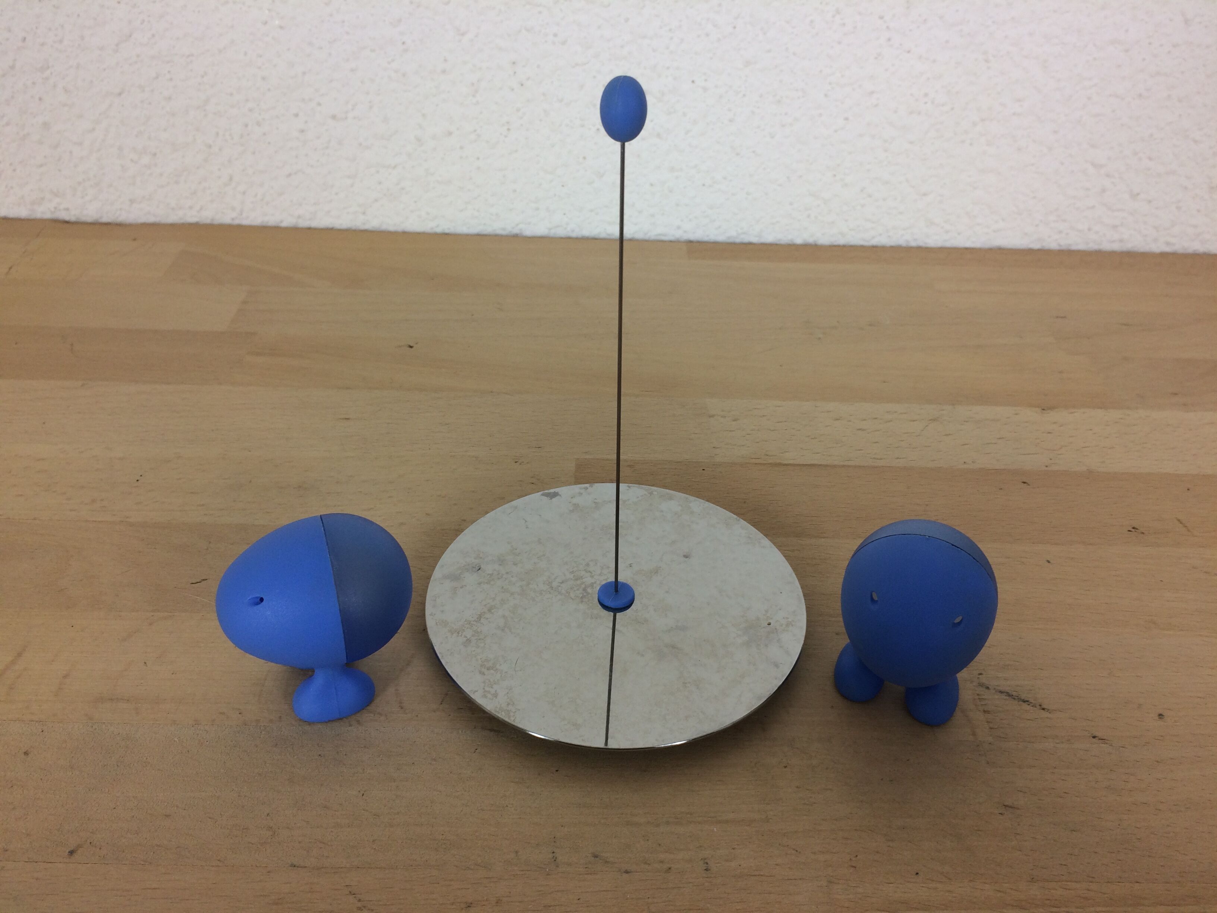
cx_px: 608
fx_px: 1020
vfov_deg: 48.2
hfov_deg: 61.7
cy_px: 456
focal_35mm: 29
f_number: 2.2
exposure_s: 1/50
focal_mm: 4.15
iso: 40
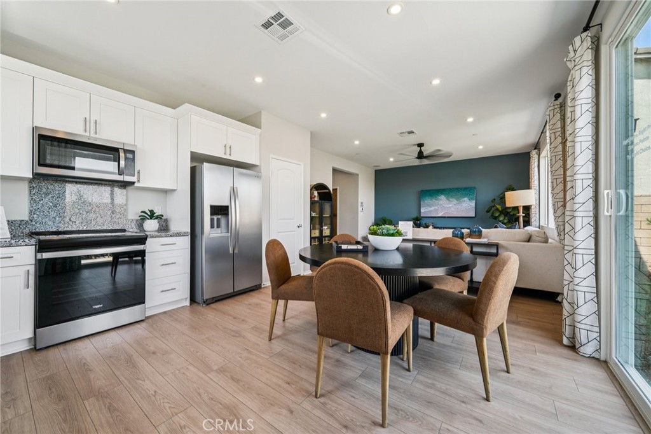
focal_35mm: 13
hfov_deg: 108.3
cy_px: 217
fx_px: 235
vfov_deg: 85.4
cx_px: 326
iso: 320
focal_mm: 13
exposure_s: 1/30
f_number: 8
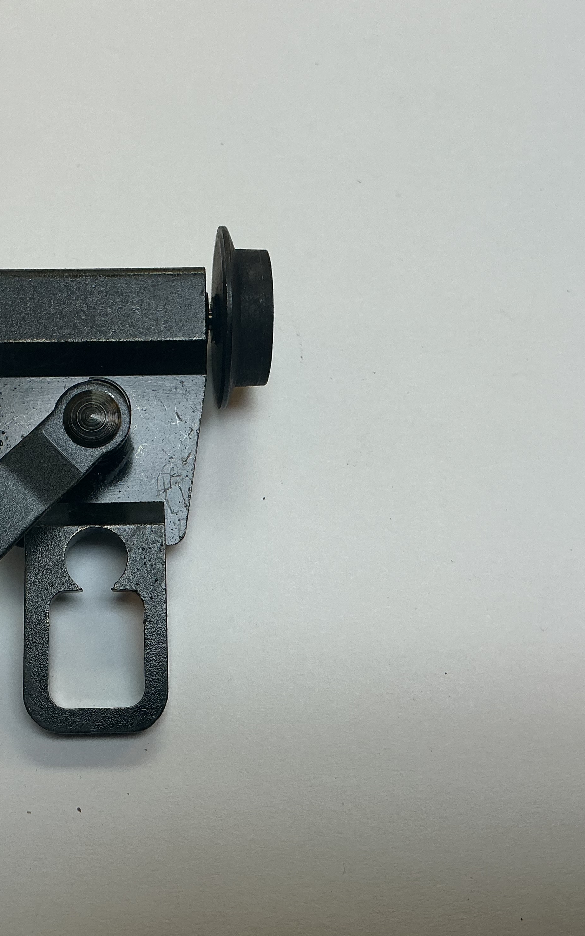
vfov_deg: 47.2
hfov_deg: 30.0
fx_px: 1072
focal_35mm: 42
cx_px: 146
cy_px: 473
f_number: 1.8
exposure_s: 1/120
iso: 25
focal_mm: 3
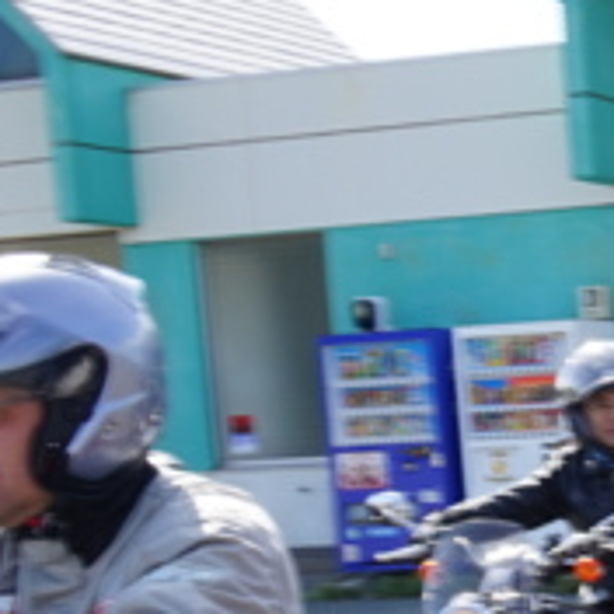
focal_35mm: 104
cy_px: 647
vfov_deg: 16.3
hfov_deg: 15.0
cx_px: 1036
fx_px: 2087
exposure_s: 1/80
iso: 100
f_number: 10
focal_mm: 18
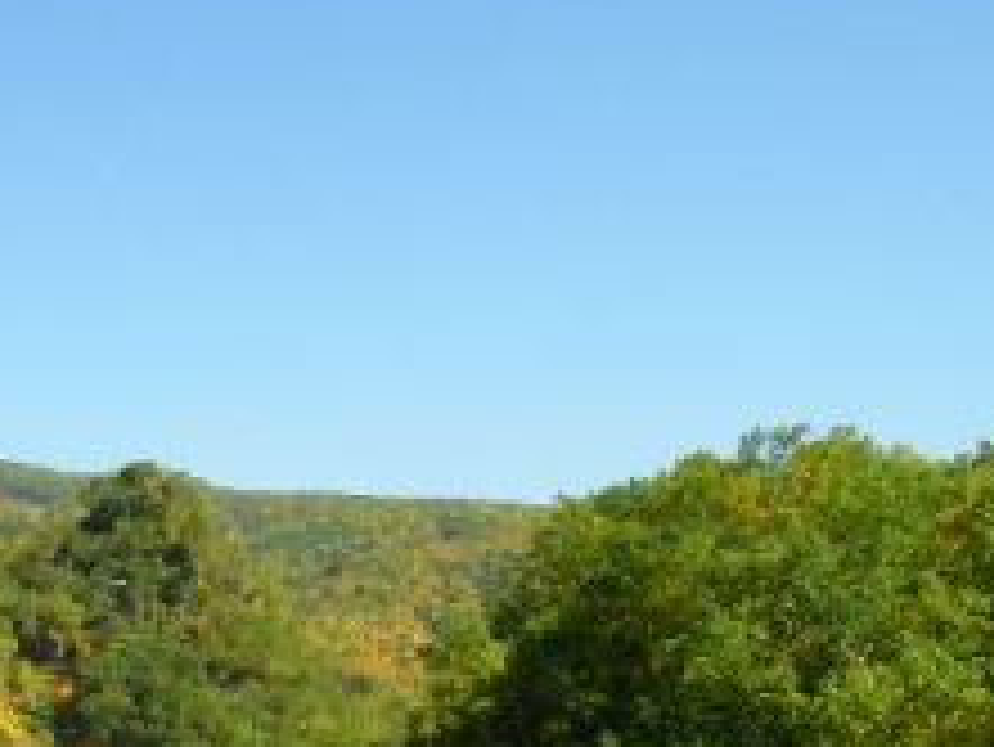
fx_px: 2528
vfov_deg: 16.4
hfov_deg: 21.6
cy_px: 765
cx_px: 54
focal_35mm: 88
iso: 64
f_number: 6.6
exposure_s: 1/125
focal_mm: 6.3
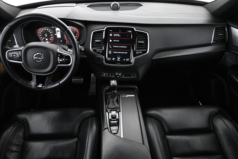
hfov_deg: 73.7
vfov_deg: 53.1
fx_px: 159
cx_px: 119
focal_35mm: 24
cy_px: 80
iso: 1600
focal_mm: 16
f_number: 3.5
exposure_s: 1/20
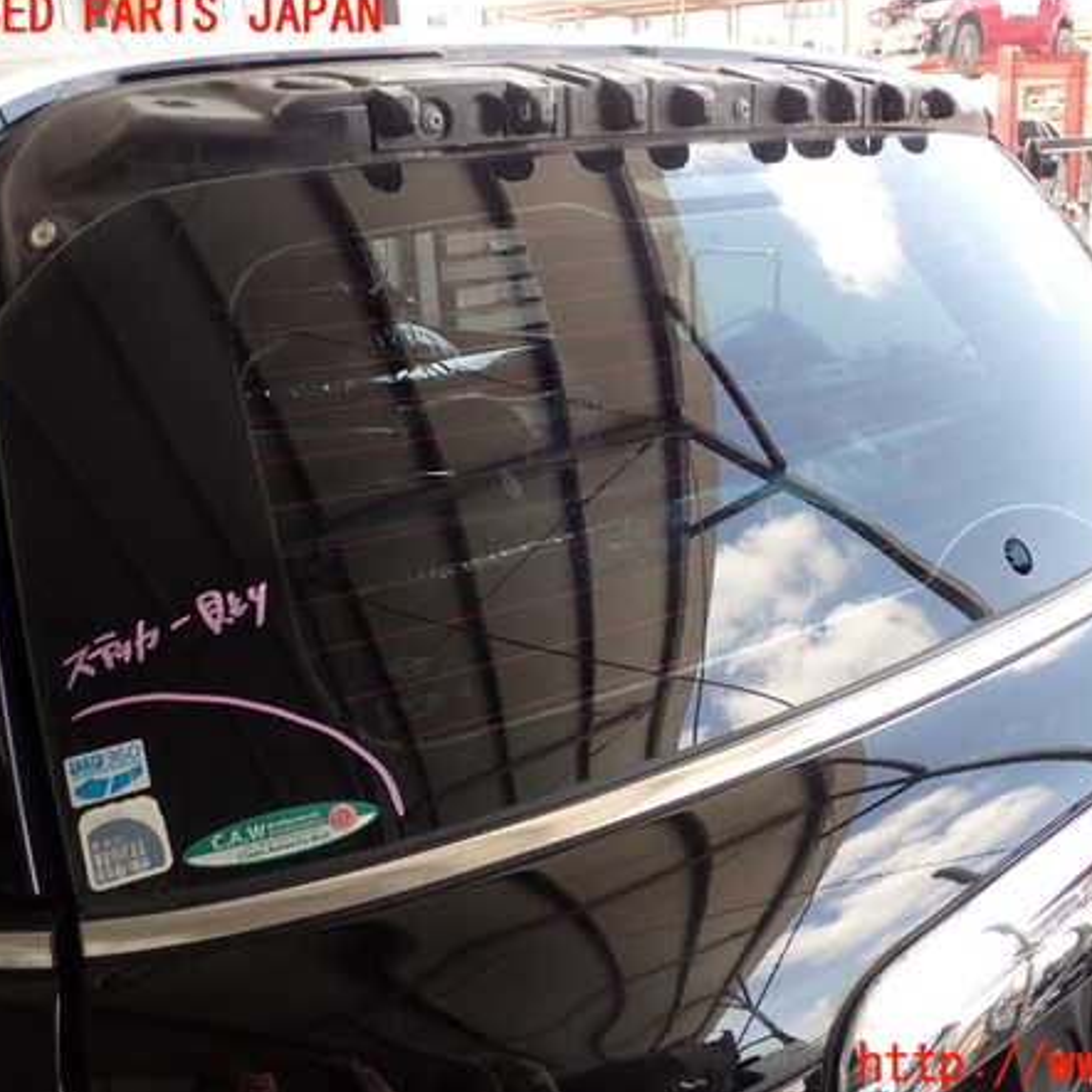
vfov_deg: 46.0
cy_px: 541
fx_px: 1285
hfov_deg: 45.7
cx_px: 674
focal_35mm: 36
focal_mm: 5.4
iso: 100
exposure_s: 1/60
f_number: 3.2
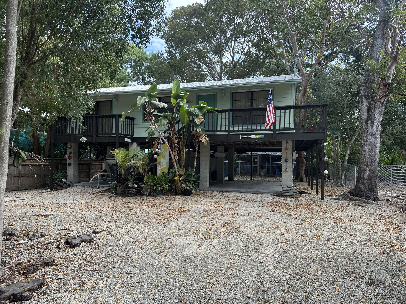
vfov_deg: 56.8
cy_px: 152
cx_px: 203
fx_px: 281
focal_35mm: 24
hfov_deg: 71.6
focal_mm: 6.86
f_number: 1.78
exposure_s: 1/1019
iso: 80
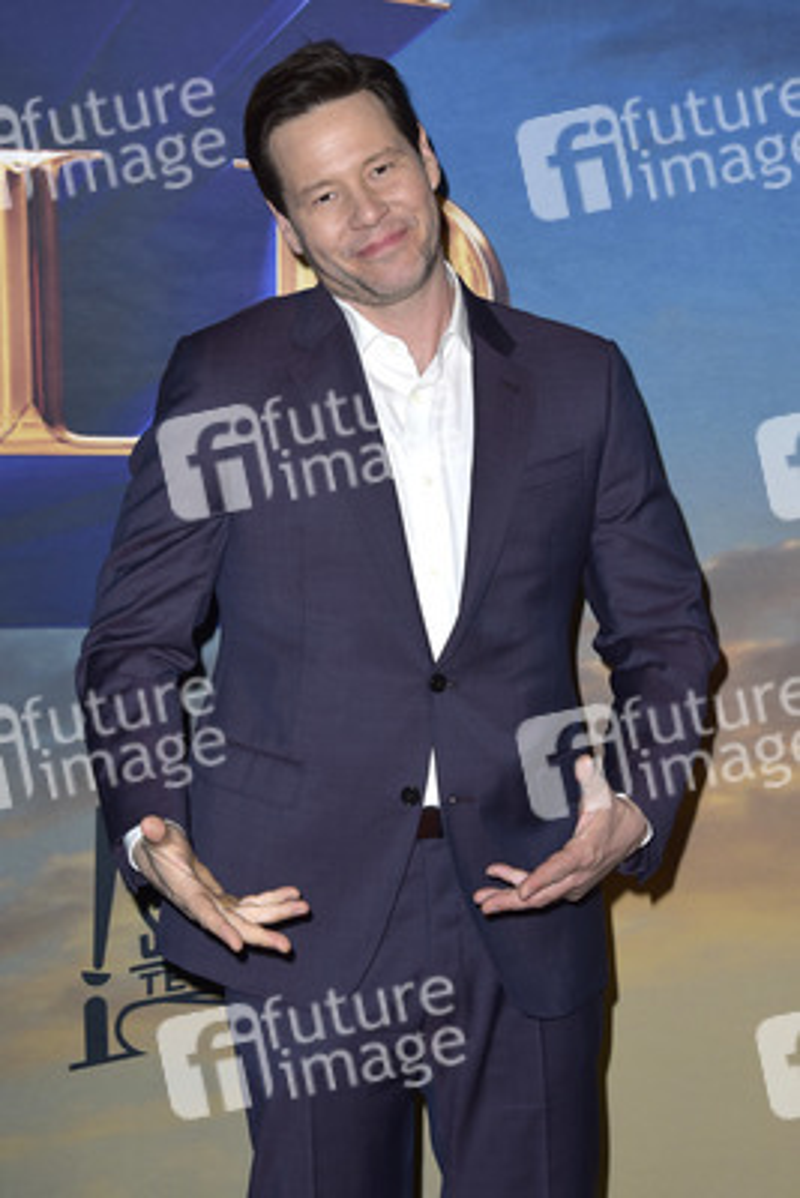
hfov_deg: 20.0
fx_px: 2265
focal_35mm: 68
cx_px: 400
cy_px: 599
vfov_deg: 29.6
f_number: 6.3
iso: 320
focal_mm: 68
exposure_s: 1/250
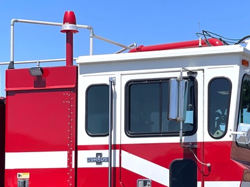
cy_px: 181
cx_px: 158
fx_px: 917
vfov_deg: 11.6
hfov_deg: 15.5
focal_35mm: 127
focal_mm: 7.5
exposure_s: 1/1488
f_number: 2.2
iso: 32
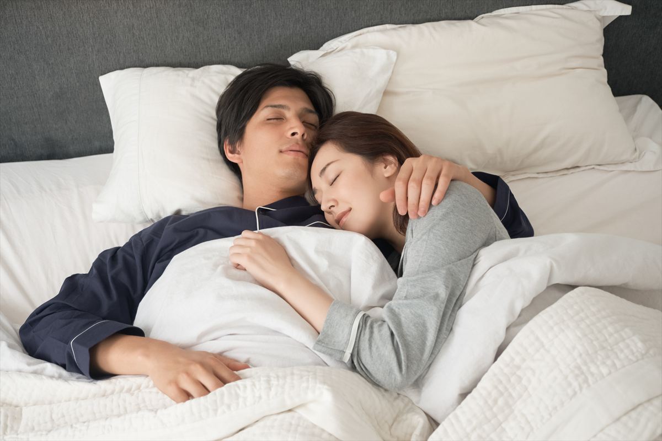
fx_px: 754
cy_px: 220
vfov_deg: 32.6
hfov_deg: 47.4
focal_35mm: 41
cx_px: 331
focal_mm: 27.4
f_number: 2.8
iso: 400
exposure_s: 1/100
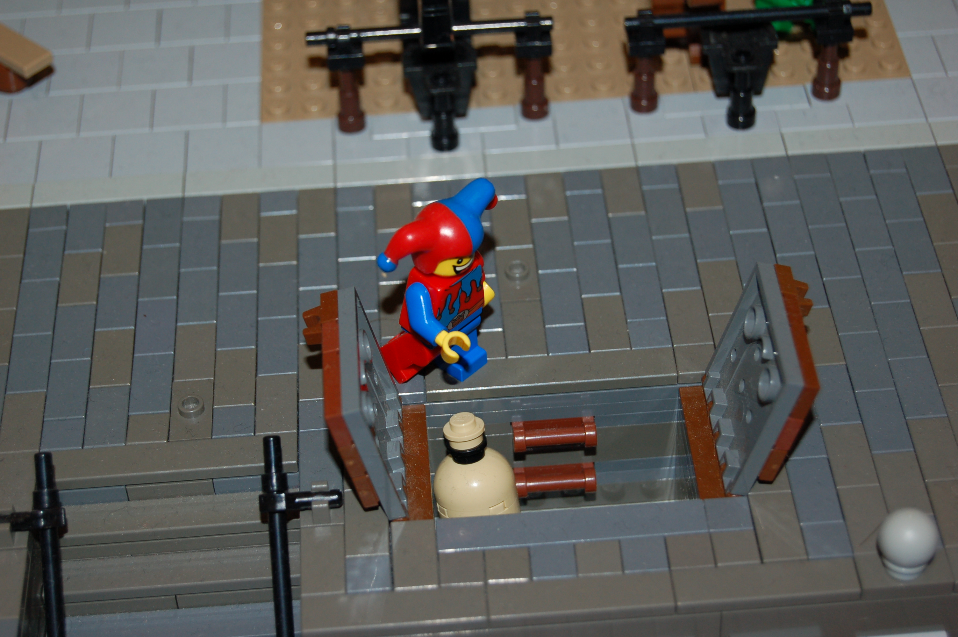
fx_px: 2193
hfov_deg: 24.6
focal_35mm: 82
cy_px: 318
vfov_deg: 16.5
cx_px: 479
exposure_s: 1/60
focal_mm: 55
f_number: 5.6
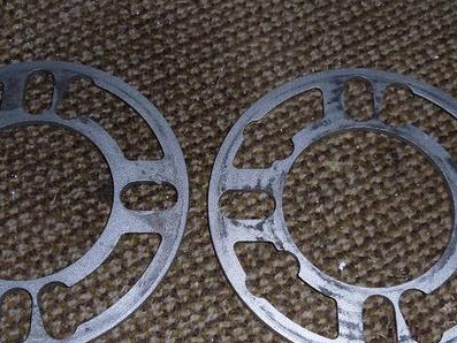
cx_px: 201
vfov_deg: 29.0
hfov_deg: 38.1
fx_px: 660
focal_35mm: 50
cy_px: 211
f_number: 9.5
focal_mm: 5.6
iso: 80
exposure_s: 1/45
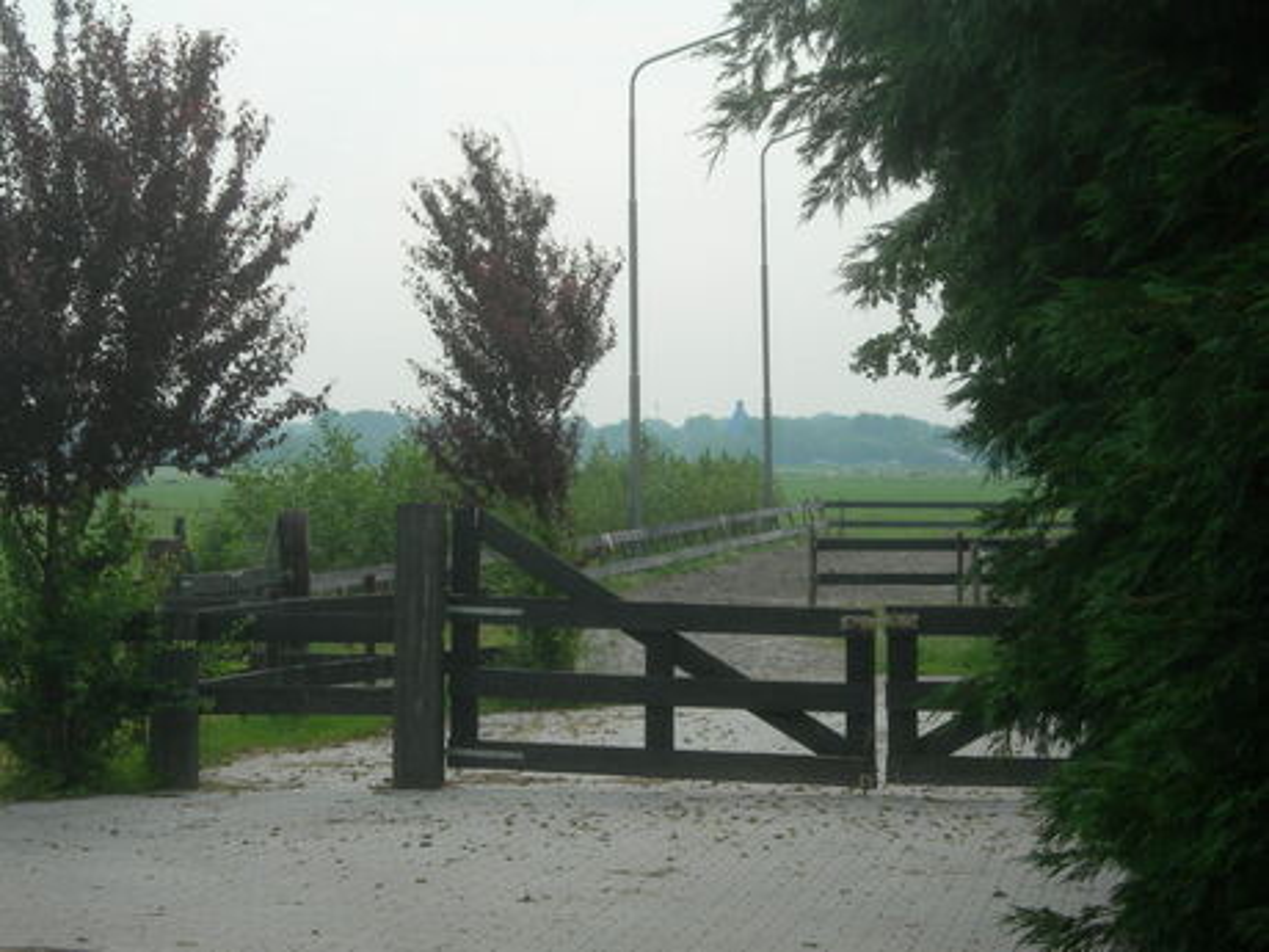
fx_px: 4143
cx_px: 634
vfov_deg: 13.1
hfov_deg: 17.4
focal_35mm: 113
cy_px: 476
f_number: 8.2
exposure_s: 1/141
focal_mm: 23.4
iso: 50
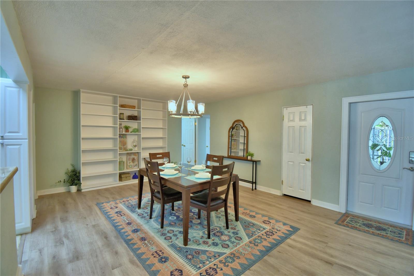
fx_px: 172
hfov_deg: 100.4
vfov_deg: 77.3
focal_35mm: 15
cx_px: 207
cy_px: 138
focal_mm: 10
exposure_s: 1/50
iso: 400
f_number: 4.5
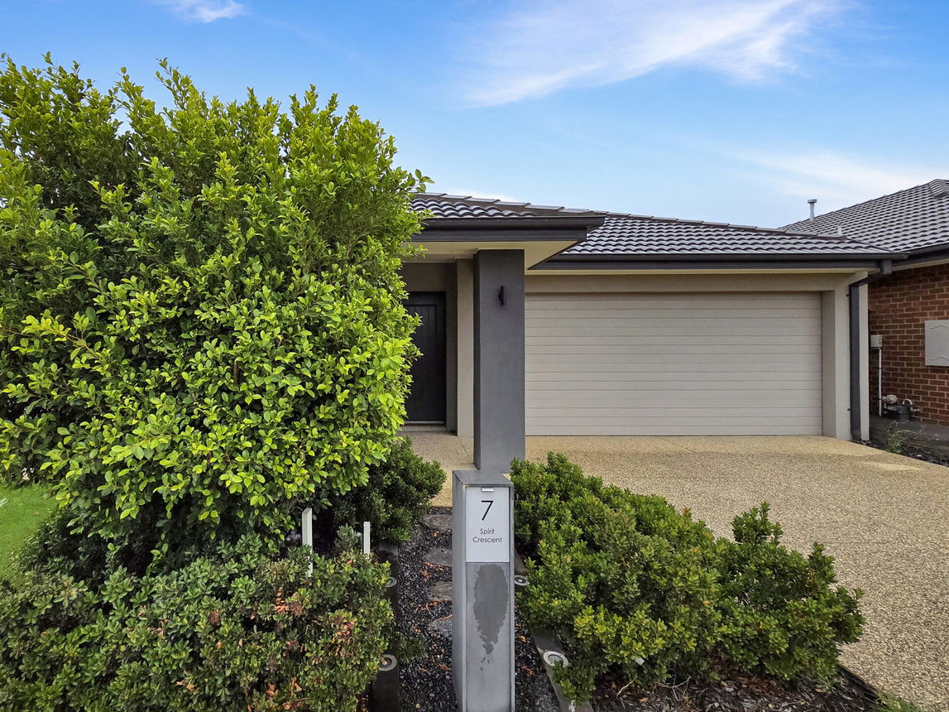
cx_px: 395
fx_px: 466
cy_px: 323
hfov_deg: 90.2
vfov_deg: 74.5
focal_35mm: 17
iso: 160
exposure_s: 1/2000
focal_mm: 2.2
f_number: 2.2
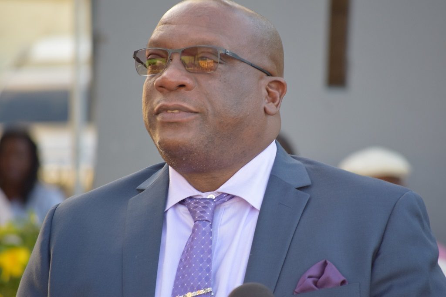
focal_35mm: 300
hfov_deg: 6.9
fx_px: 3715
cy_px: 148
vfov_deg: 4.6
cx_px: 223
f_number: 5.6
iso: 800
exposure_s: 1/250
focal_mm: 200
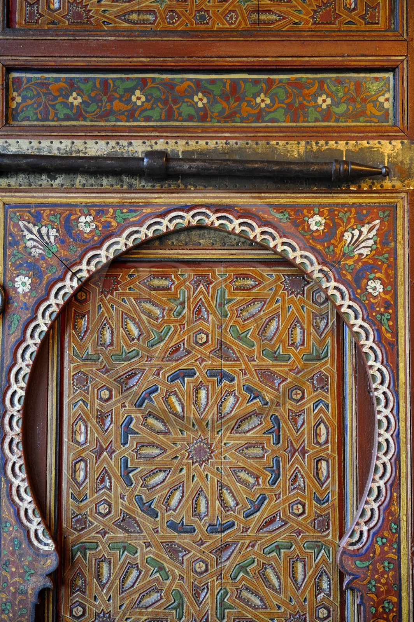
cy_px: 311
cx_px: 207
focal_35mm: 66
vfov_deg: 30.5
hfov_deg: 20.6
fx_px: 1140
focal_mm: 66
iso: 1600
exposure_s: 1/60
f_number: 2.8
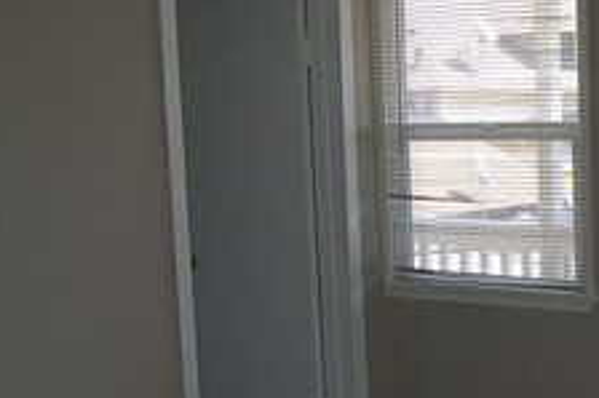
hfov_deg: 24.4
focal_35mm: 77
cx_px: 671
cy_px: 244
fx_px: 1280
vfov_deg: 17.7
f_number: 3.5
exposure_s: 1/250
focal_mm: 18
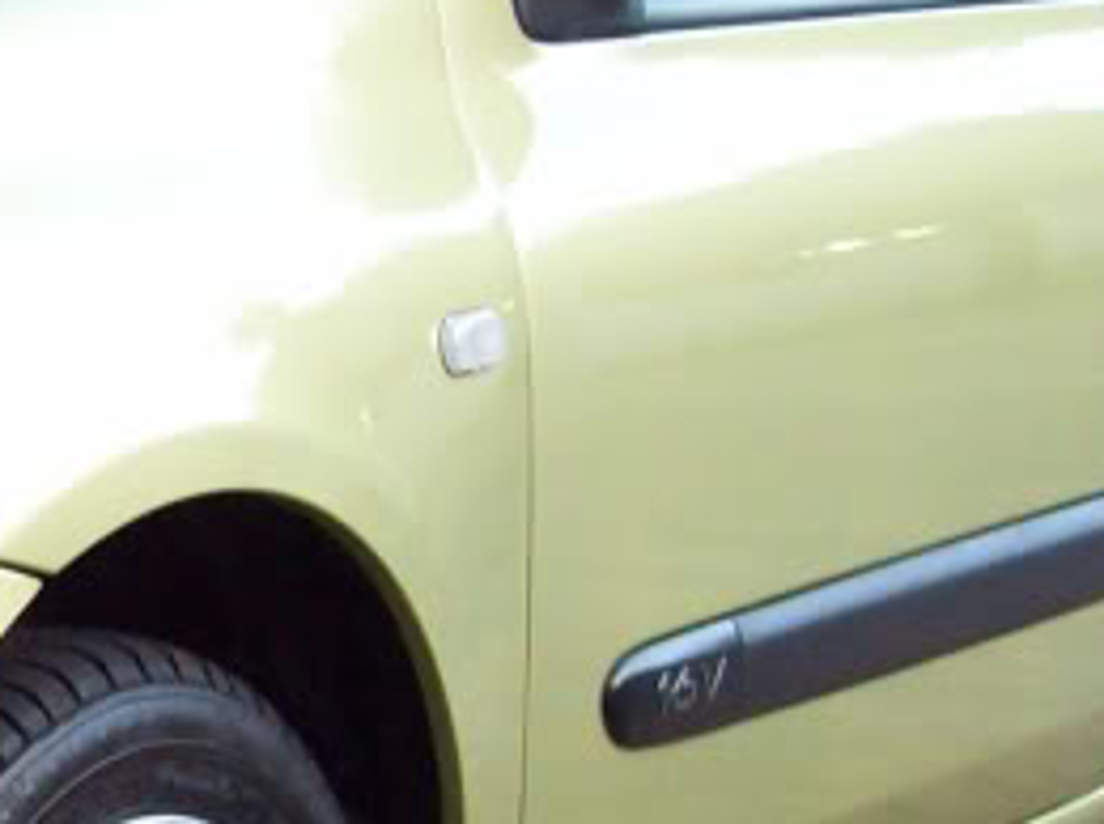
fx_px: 4520
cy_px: 724
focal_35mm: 142
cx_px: -641
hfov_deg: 13.0
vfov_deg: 10.4
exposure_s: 1/74.2
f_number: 2.7
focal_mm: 6
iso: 200
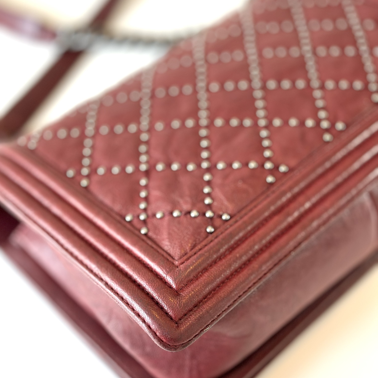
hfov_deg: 30.0
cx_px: 188
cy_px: 202
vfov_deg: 30.0
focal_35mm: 57
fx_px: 704
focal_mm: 6.86
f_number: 1.78
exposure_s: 1/50
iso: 125
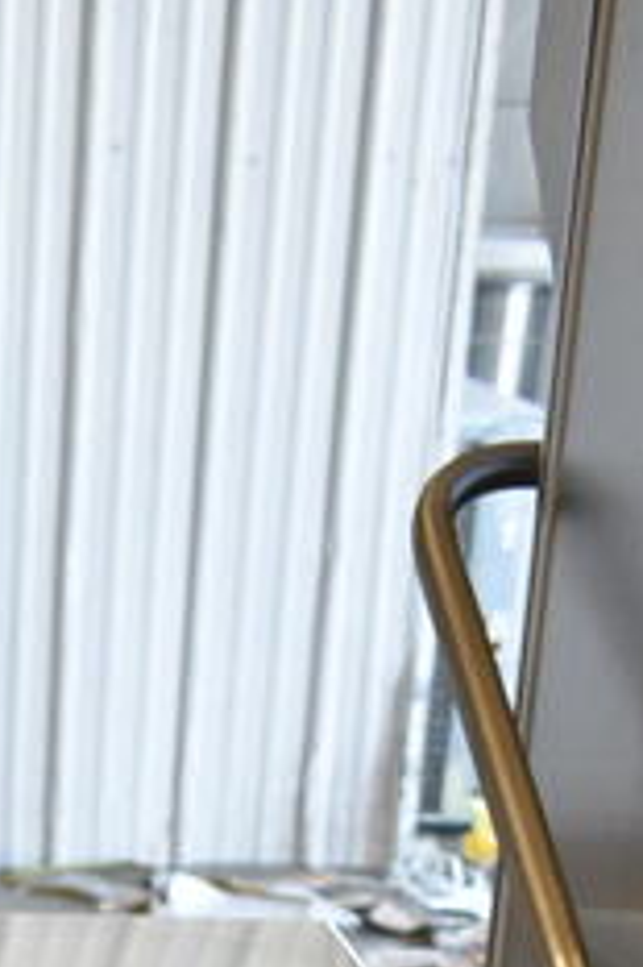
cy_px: 1641
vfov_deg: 16.6
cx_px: -328
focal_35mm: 106
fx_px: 2844
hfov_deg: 12.3
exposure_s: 1/30
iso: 160
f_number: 3.5
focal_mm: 18
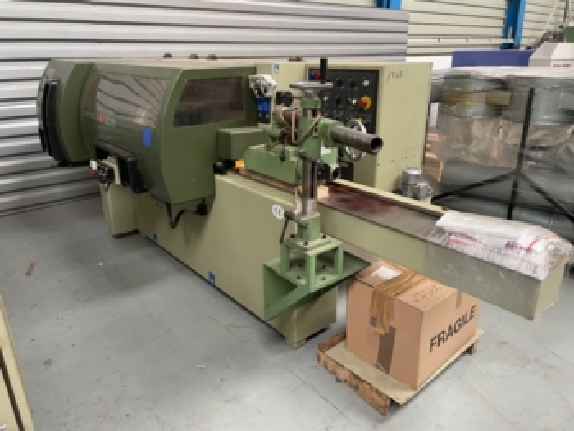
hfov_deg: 67.3
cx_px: 287
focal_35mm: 26
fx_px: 431
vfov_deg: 53.1
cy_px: 216
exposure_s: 1/60
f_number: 1.6
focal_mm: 4.2
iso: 250
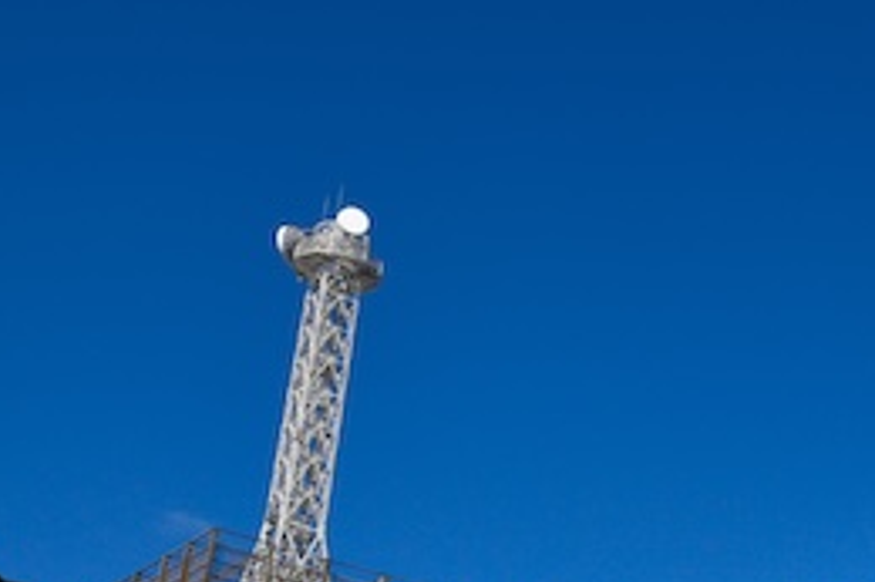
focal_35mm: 70
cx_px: 1097
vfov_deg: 18.8
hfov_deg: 25.4
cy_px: 607
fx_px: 1700
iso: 200
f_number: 8
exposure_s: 1/1600
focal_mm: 26
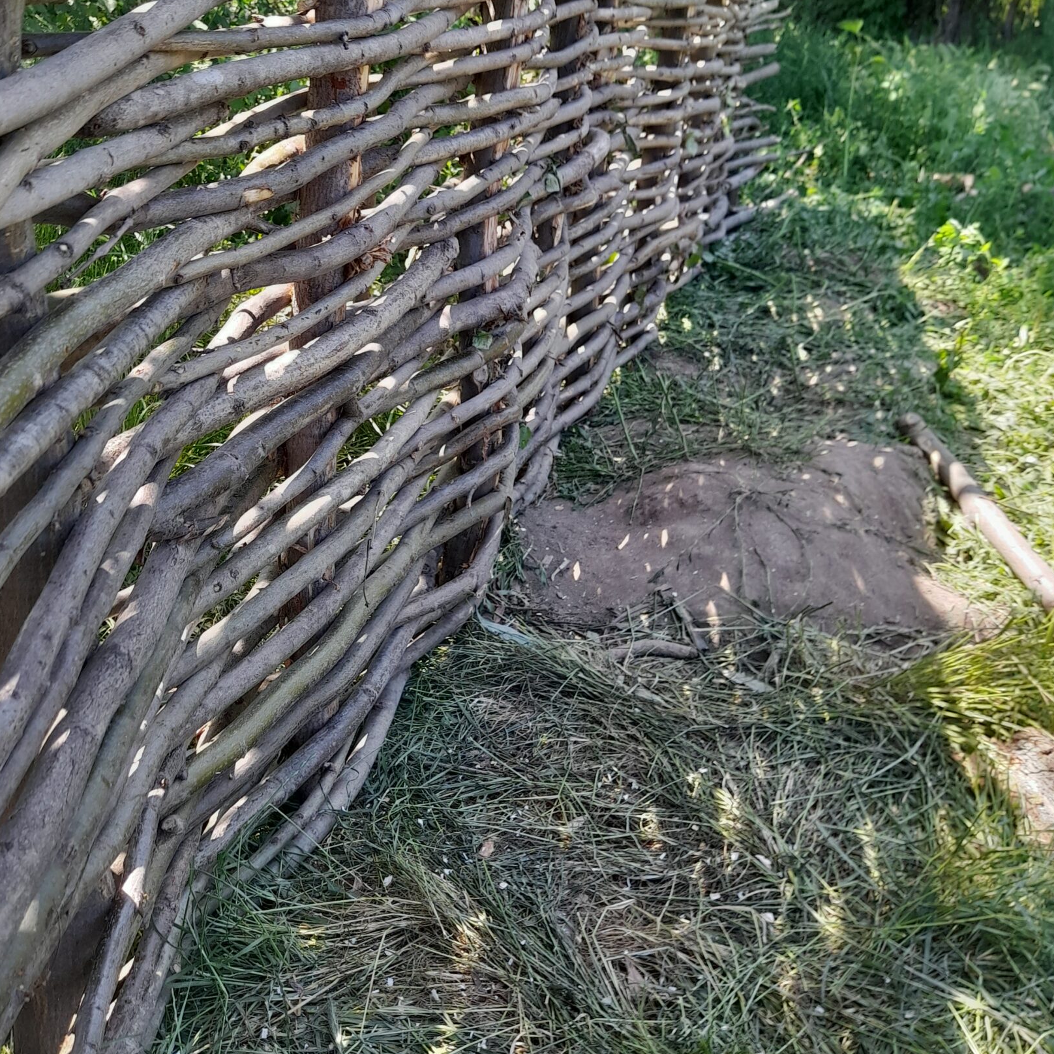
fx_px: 1206
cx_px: 468
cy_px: 412
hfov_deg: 47.1
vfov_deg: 46.9
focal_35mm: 35
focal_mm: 4.6
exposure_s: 1/50
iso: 20
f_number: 2
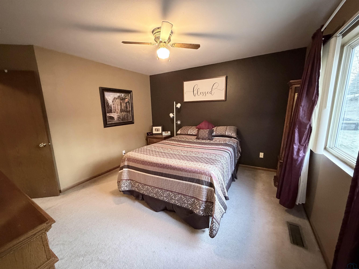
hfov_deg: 102.1
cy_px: 134
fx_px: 145
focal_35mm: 14
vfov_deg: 85.7
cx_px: 180
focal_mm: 2.22
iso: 1000
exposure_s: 1/40
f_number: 2.2
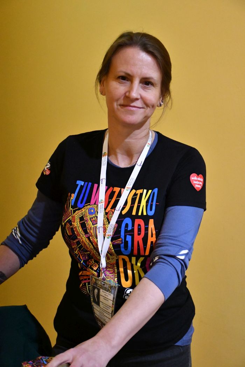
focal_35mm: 72
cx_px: 122
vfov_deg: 28.1
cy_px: 184
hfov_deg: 18.9
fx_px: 735
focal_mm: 48
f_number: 4.5
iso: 10000
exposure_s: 1/250
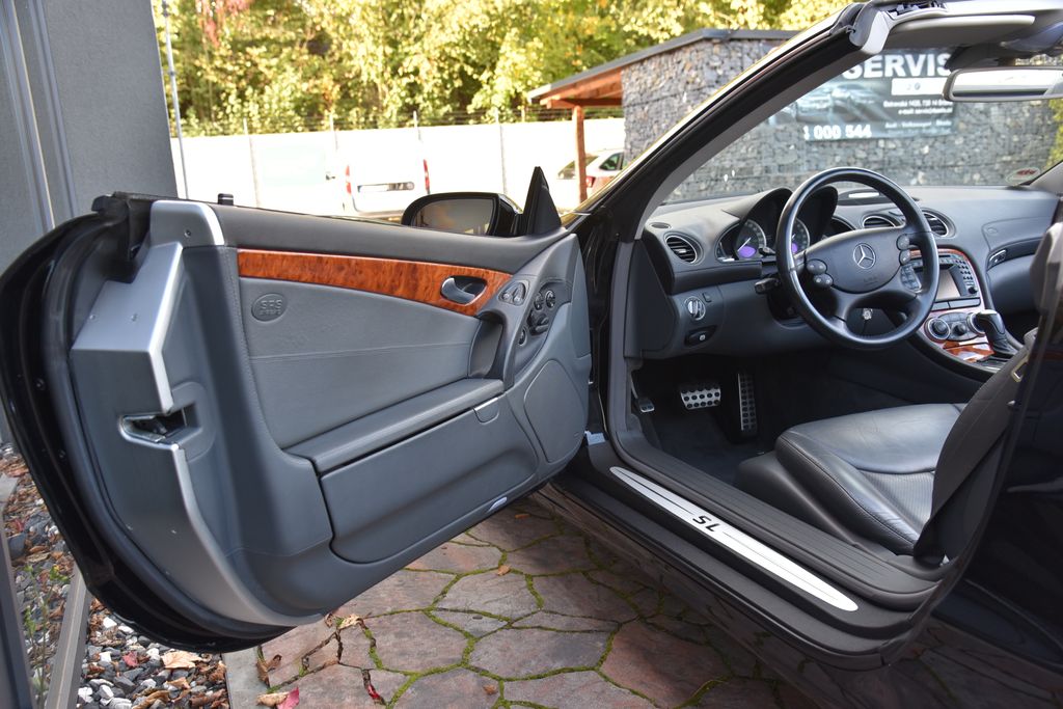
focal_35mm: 31
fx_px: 915
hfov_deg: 60.3
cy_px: 354
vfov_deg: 42.3
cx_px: 532
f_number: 5
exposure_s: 1/100
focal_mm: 31
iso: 500
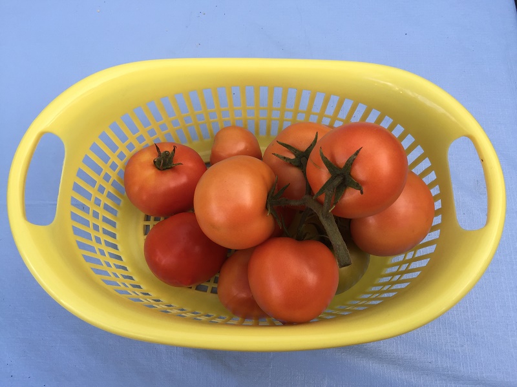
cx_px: 258
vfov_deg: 48.2
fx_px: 433
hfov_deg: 61.7
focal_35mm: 29
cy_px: 194
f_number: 2.2
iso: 32
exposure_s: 1/100
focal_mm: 4.15
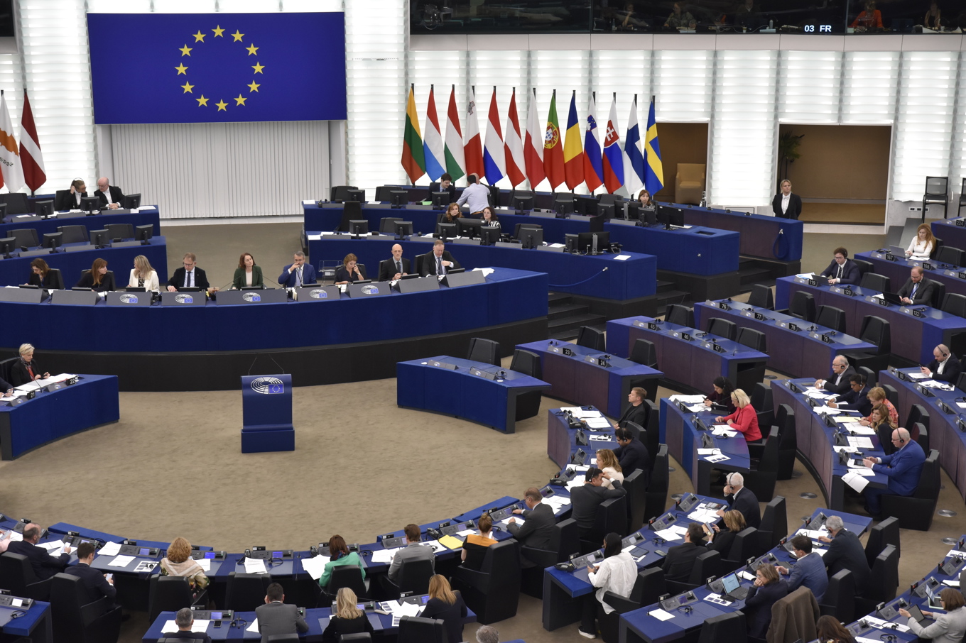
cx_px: 483
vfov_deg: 16.5
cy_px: 322
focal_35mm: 82
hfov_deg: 24.6
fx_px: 2213
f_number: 5
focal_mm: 55
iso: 800
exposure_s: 1/100
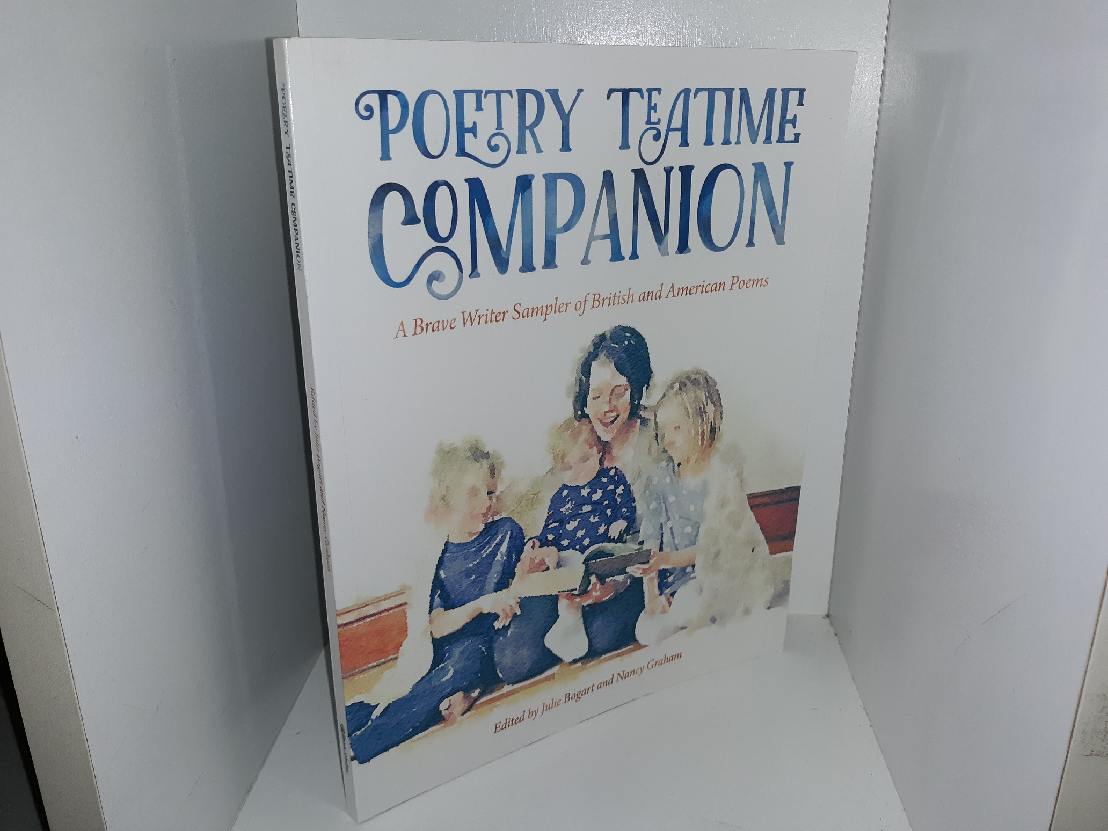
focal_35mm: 28
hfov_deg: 63.4
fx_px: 896
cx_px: 554
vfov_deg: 49.7
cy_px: 416
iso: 40
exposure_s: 1/183
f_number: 1.7
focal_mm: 3.7
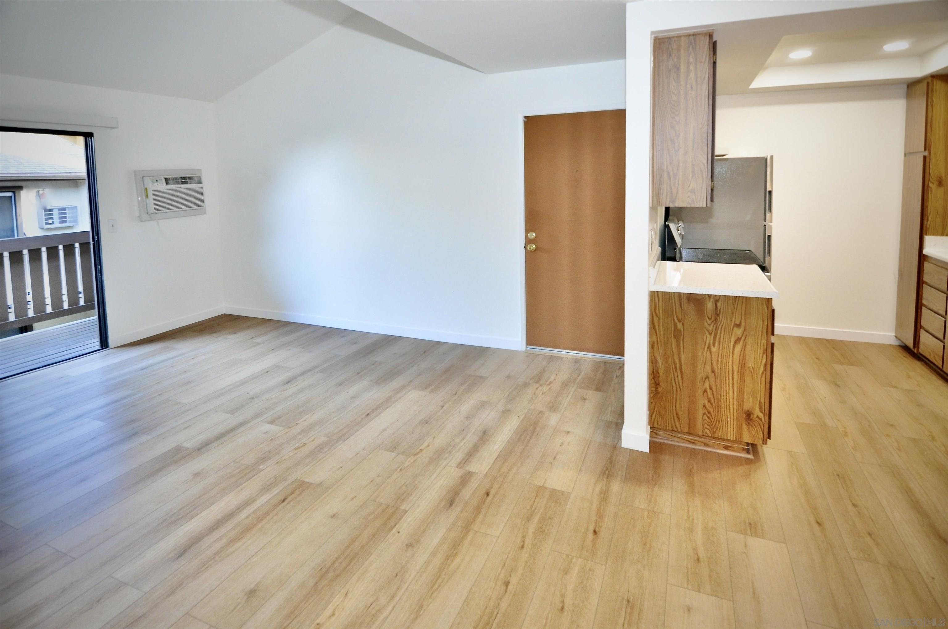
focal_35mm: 16
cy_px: 314
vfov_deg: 71.9
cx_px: 474
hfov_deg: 95.1
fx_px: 434
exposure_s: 1/50
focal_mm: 11
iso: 800
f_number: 3.5
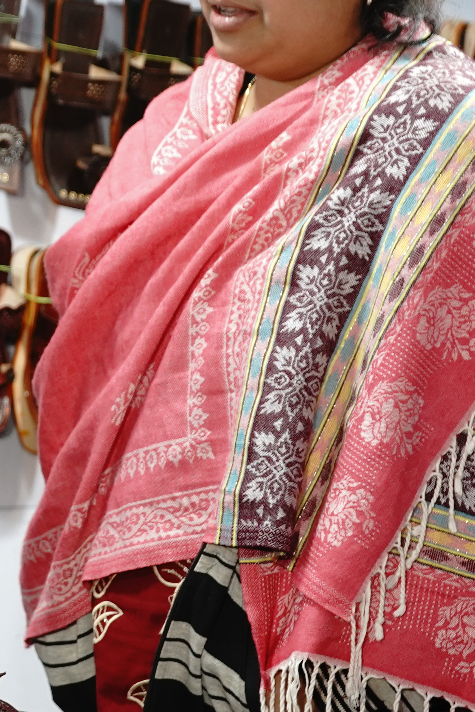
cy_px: 280
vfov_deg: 14.7
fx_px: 2751
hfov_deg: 9.5
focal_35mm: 139
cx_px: -298
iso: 1000
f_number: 4.5
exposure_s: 1/125
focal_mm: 48
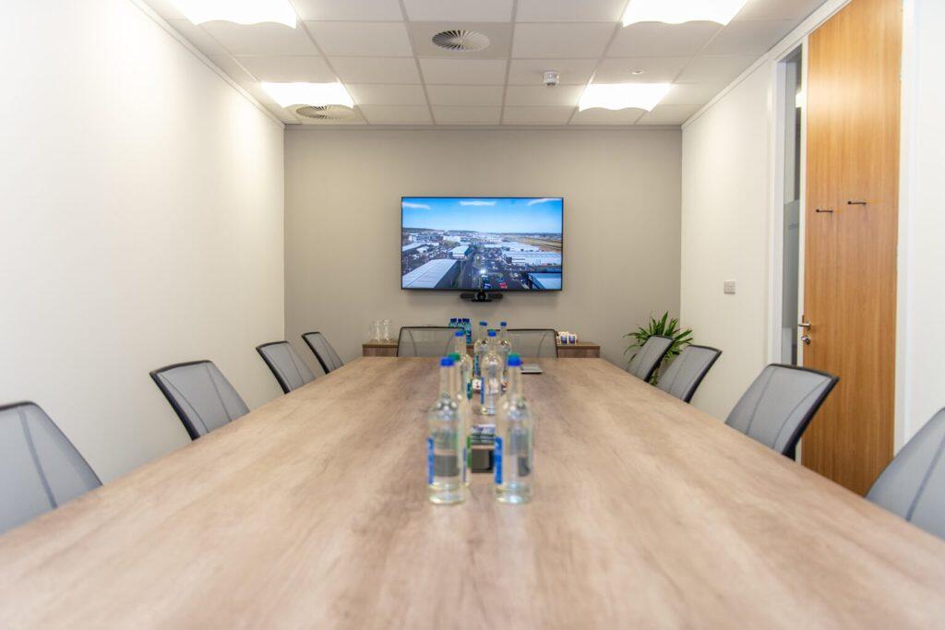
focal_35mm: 29
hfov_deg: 63.7
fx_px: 761
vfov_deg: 45.0
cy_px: 315
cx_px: 472
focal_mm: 29
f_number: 2.8
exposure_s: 1/60
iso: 250
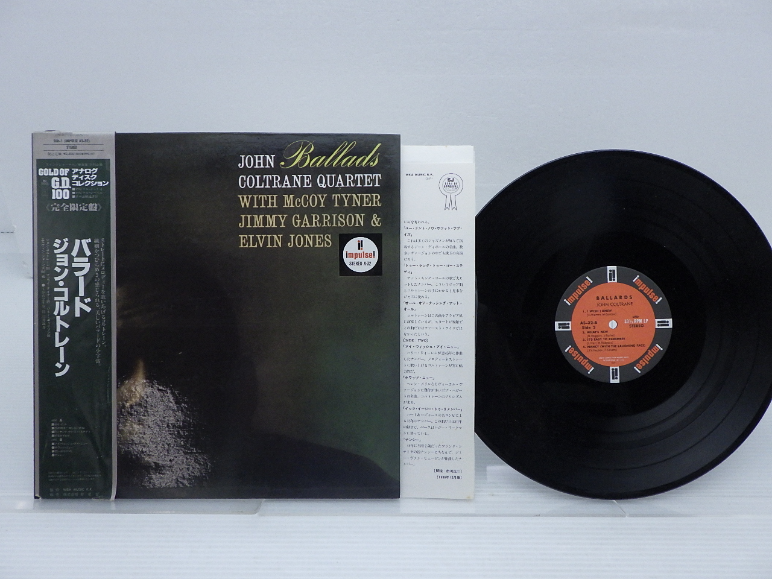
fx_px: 624
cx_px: 386
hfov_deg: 63.4
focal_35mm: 28
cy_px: 290
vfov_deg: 49.7
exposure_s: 1/160
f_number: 4.2
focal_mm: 5
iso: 400
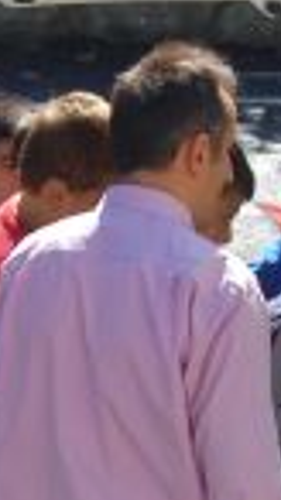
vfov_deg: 6.9
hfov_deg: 3.9
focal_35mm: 310
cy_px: 461
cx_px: 140
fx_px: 4115
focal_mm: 45
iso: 200
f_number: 8
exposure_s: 1/200
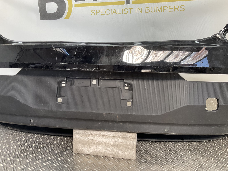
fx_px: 191
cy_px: 86
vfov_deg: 48.2
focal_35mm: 29
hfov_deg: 61.7
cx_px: 114
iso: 25
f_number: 1.8
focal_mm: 3
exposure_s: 1/120
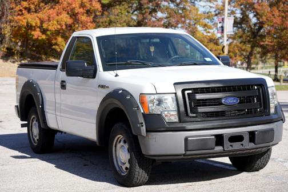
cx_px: 144
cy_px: 96
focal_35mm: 85
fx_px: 680
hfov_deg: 23.9
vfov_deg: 16.1
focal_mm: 85
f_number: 5.6
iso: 100
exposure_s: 1/400
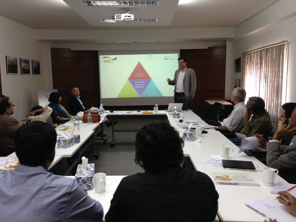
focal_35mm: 33
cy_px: 111
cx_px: 148
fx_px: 282
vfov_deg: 42.9
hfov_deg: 55.4
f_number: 2.4
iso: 125
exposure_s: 1/20
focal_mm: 4.12
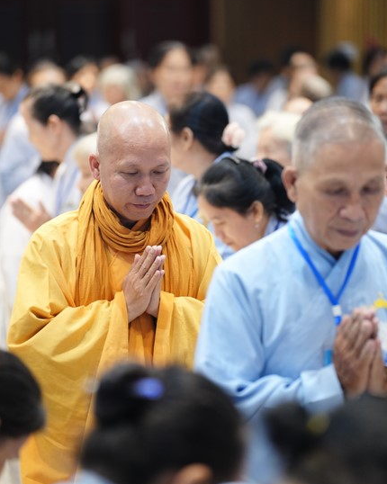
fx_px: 2435
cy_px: 236
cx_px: 194
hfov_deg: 9.1
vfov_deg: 11.4
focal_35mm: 170
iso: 3200
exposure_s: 1/125
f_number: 3.2
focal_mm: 150
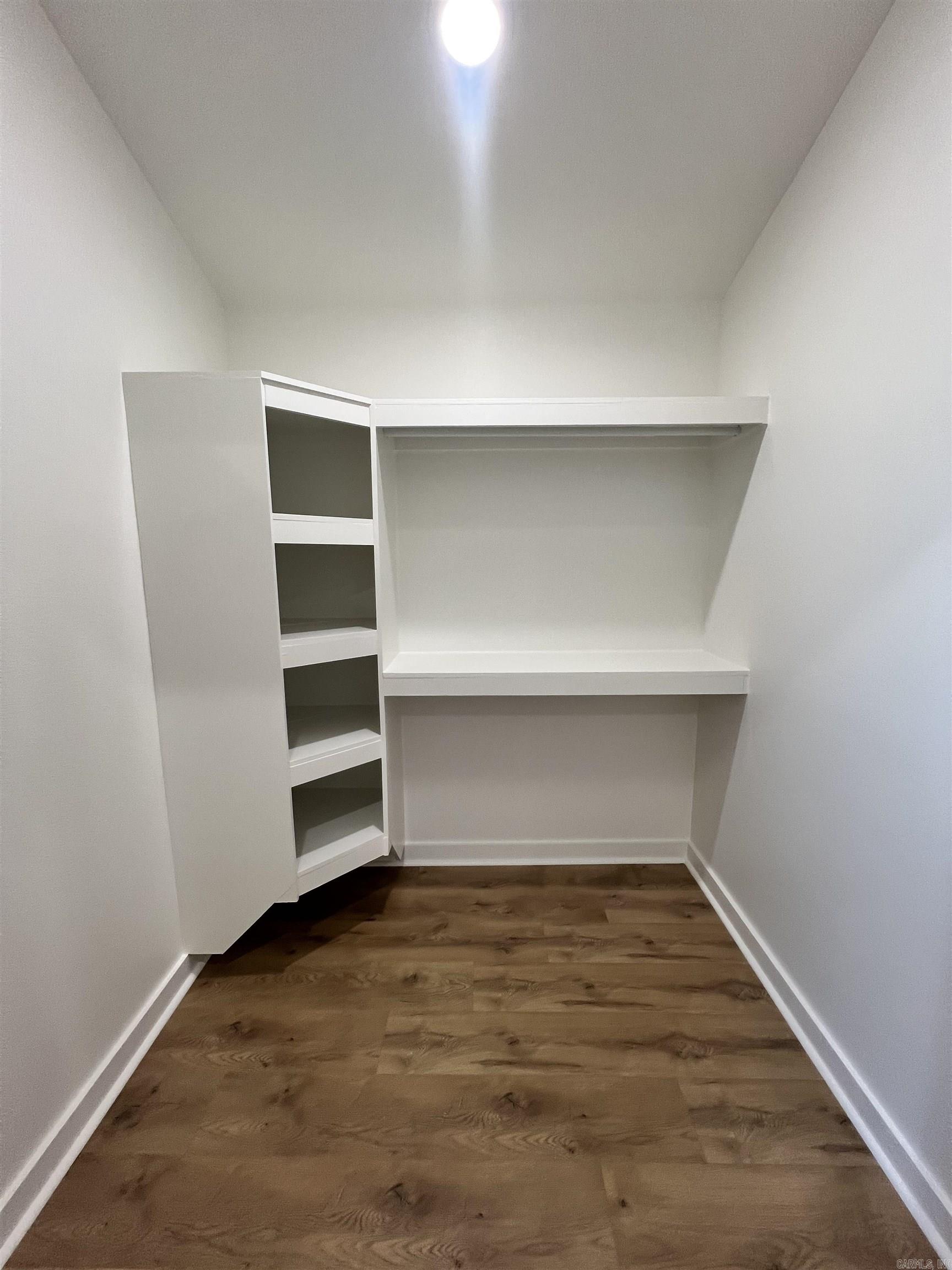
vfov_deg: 106.2
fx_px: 477
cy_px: 635
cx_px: 476
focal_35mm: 13
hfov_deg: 89.9
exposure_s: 1/120
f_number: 1.8
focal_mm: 1.57
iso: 200
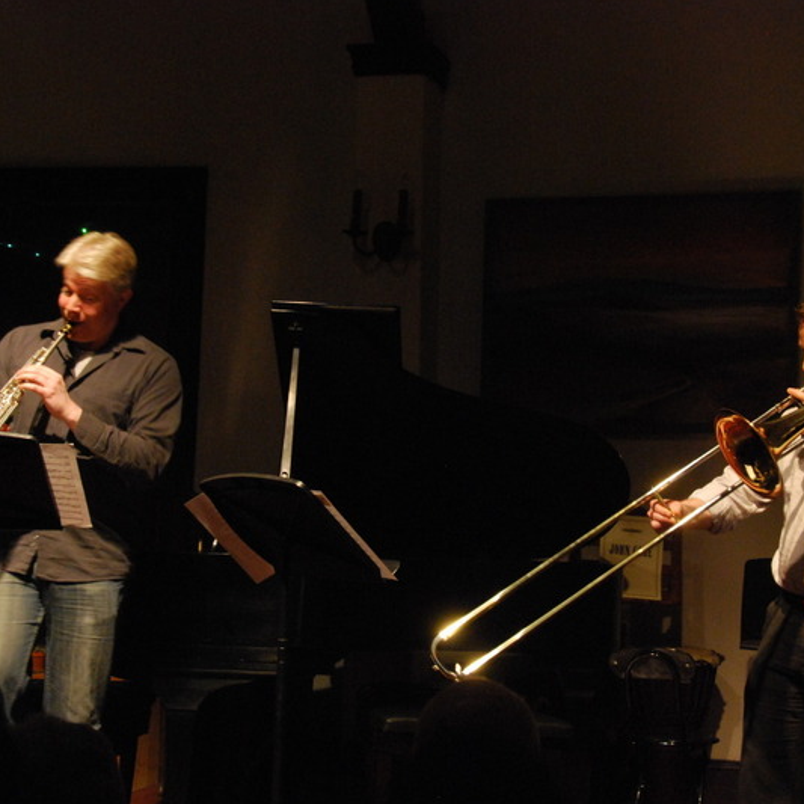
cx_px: 481
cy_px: 403
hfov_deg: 25.0
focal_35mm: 69
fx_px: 1813
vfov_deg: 25.0
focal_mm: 36
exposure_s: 1/13
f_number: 7.1
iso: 1600
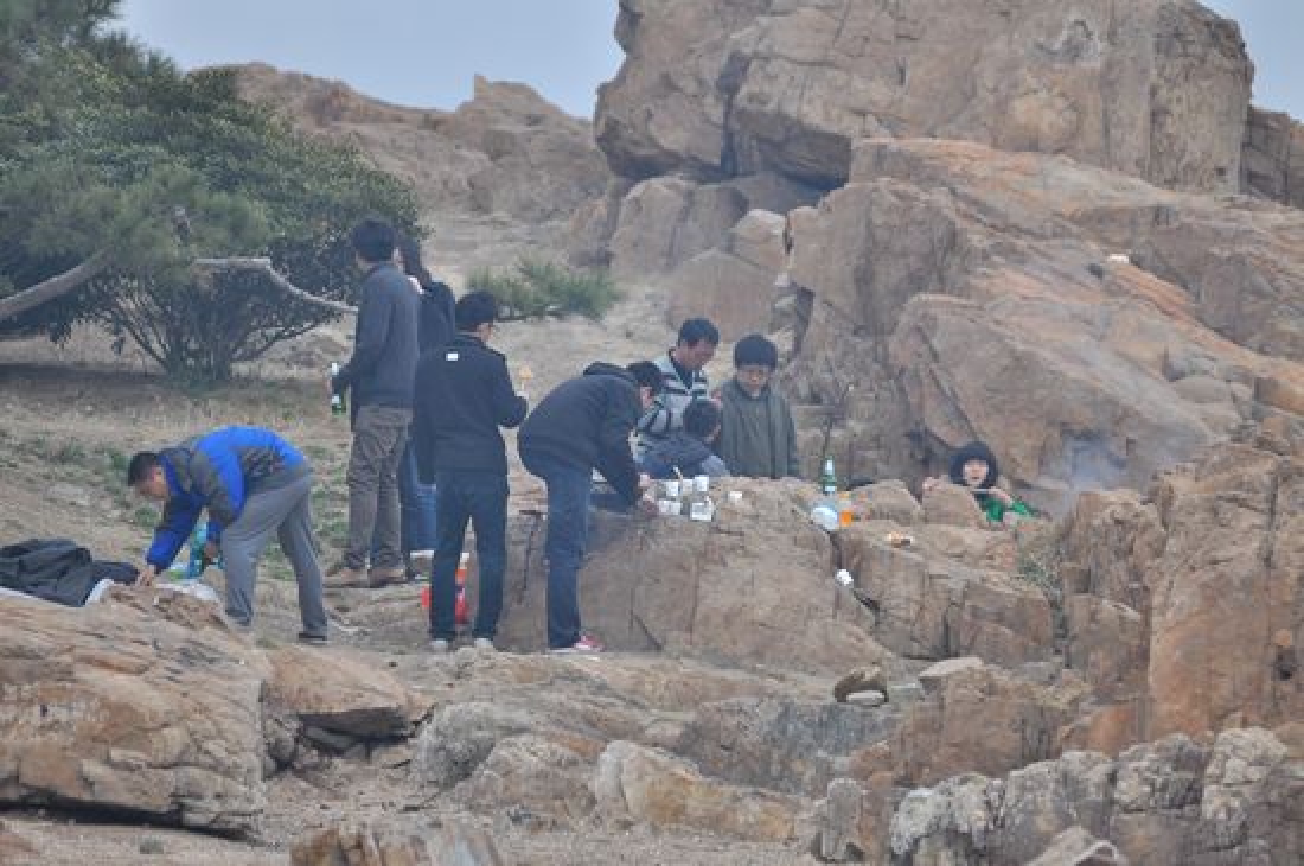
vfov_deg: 4.6
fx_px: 10851
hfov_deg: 6.9
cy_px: 433
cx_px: 652
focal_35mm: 300
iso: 500
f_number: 2.8
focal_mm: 200
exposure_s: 1/400
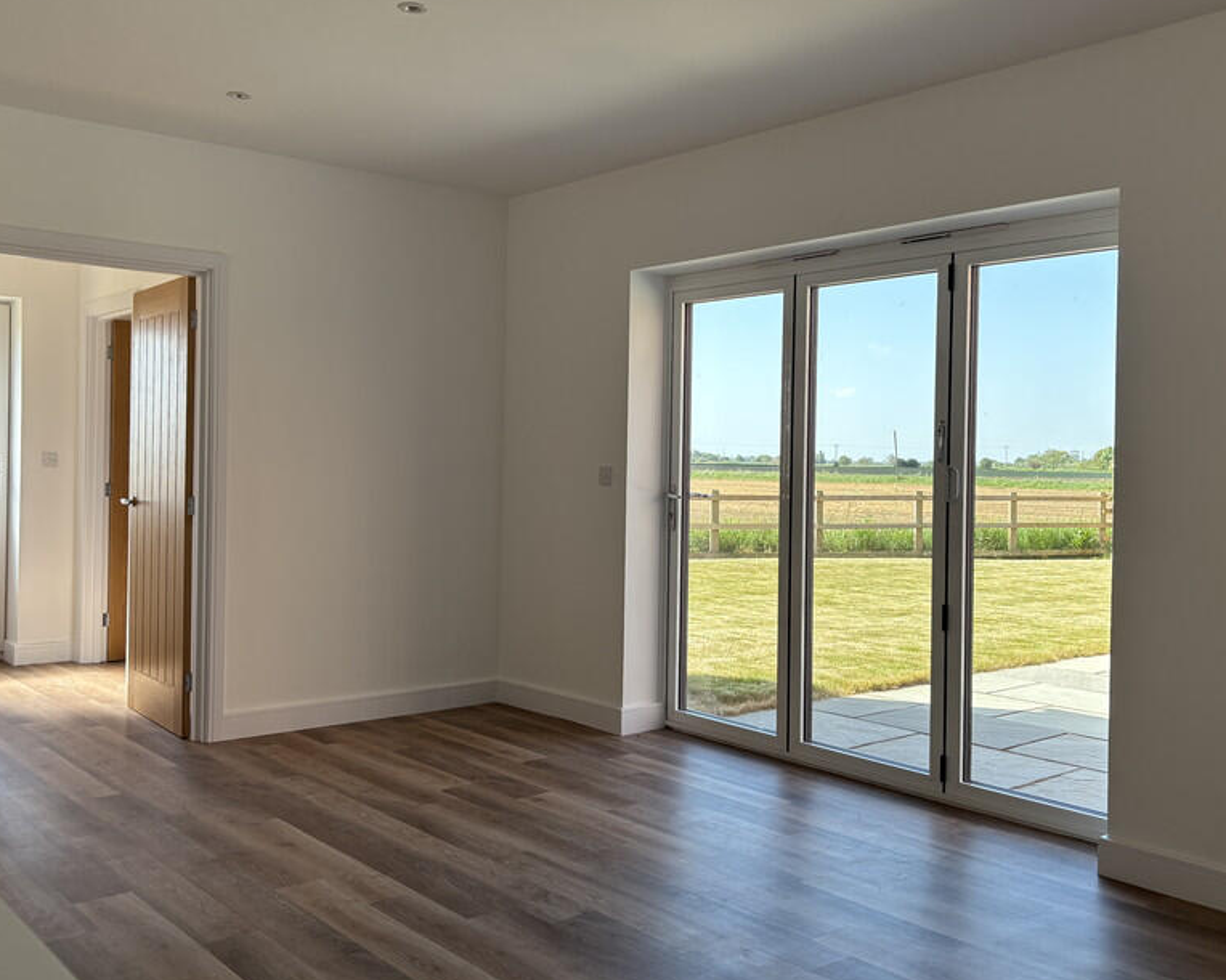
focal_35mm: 34
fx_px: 1234
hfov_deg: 52.8
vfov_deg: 43.3
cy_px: 476
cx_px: 676
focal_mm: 5.96
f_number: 1.6
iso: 50
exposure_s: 1/468
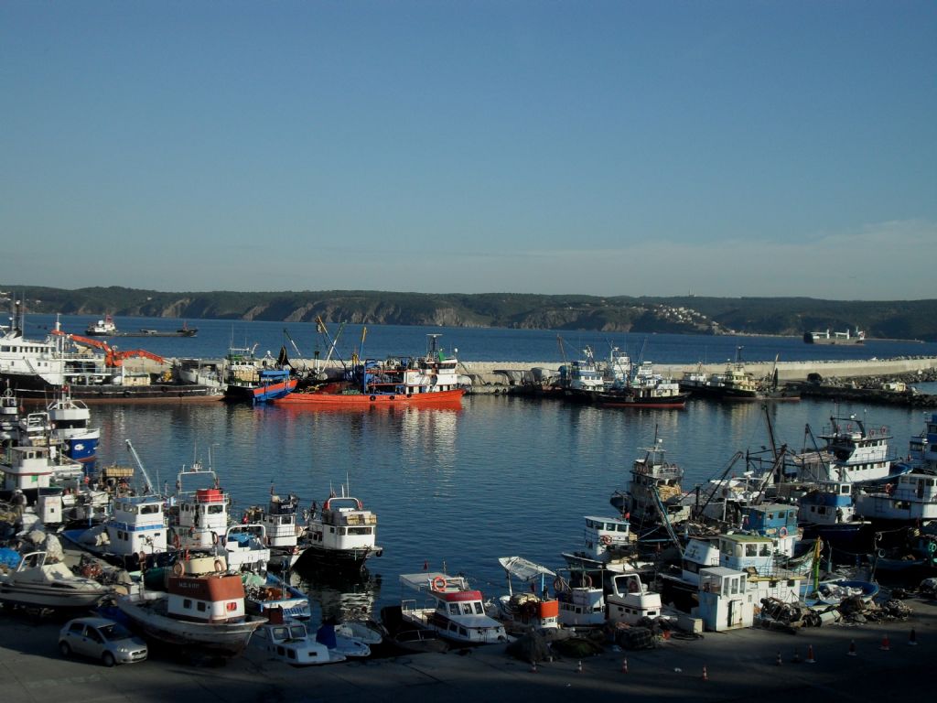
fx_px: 1353
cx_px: 468
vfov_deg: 29.1
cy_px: 352
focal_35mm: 50
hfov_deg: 38.2
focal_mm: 8.8
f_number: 11.1
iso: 100
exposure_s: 1/125
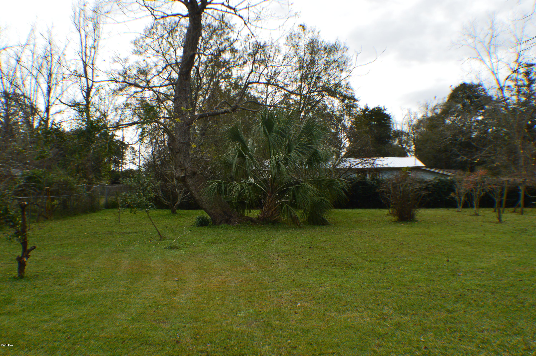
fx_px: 625
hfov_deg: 46.4
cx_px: 268
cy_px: 178
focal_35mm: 42
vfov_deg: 31.8
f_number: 10
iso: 400
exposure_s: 1/200
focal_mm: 28
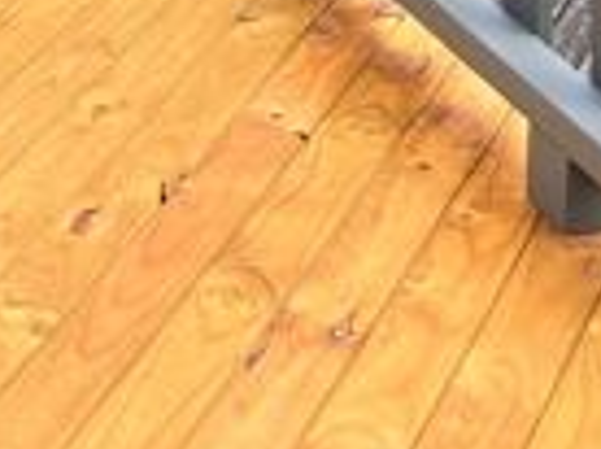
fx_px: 2617
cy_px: -785
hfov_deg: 12.2
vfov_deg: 8.5
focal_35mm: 151
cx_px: -396
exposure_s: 1/1056
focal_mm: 5.1
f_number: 1.6
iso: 50
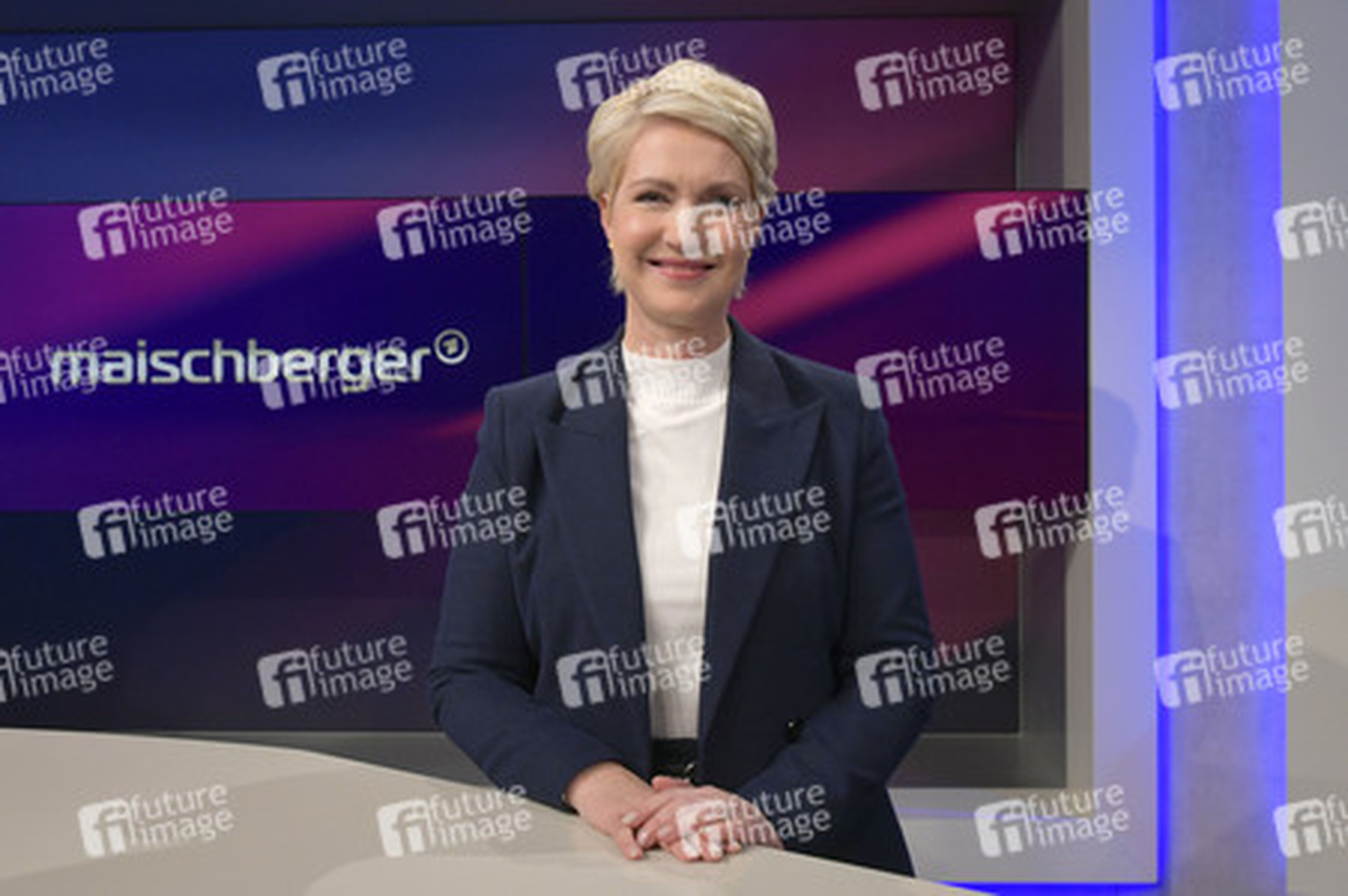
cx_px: 674
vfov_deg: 41.1
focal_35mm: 32
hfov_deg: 58.8
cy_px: 448
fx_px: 1197
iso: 1600
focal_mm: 32
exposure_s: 1/200
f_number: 6.3
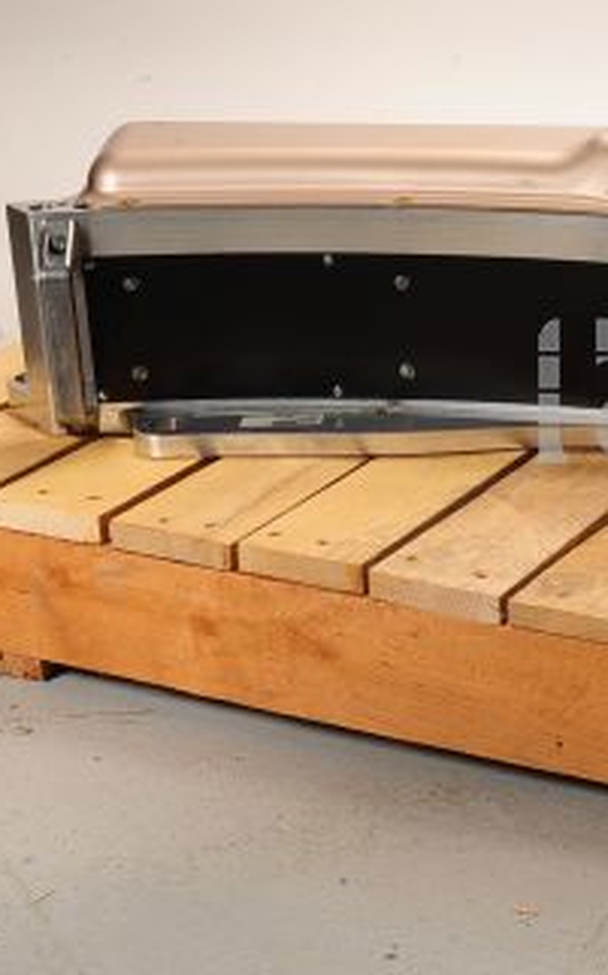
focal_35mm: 95
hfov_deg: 13.2
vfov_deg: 21.8
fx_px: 2521
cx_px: 841
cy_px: 392
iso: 320
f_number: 16
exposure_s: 1/160
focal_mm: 50
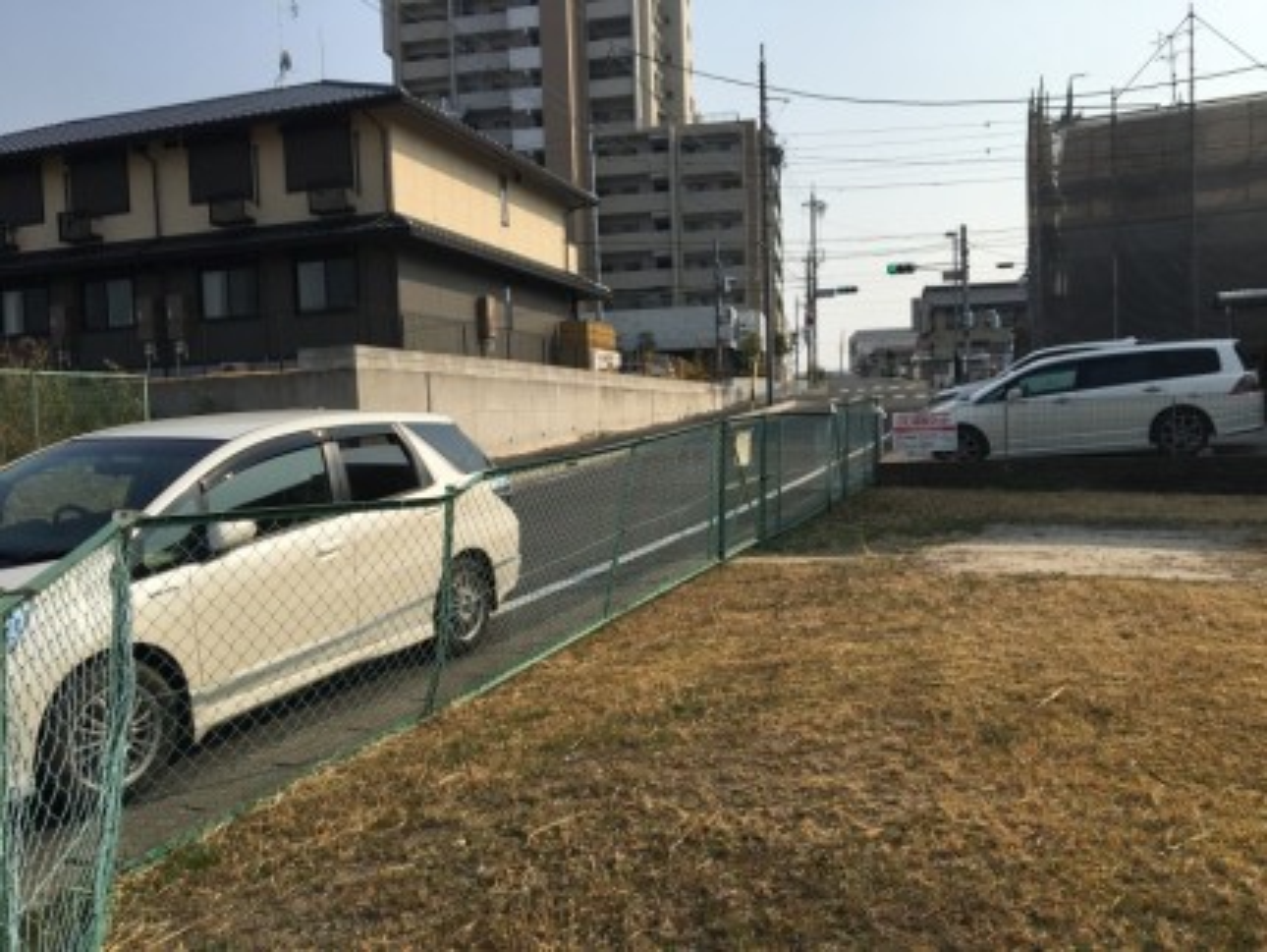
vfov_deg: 48.3
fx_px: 1062
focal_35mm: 29
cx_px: 634
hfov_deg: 61.6
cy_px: 476
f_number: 2.2
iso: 25
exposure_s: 1/2564
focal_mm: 4.15
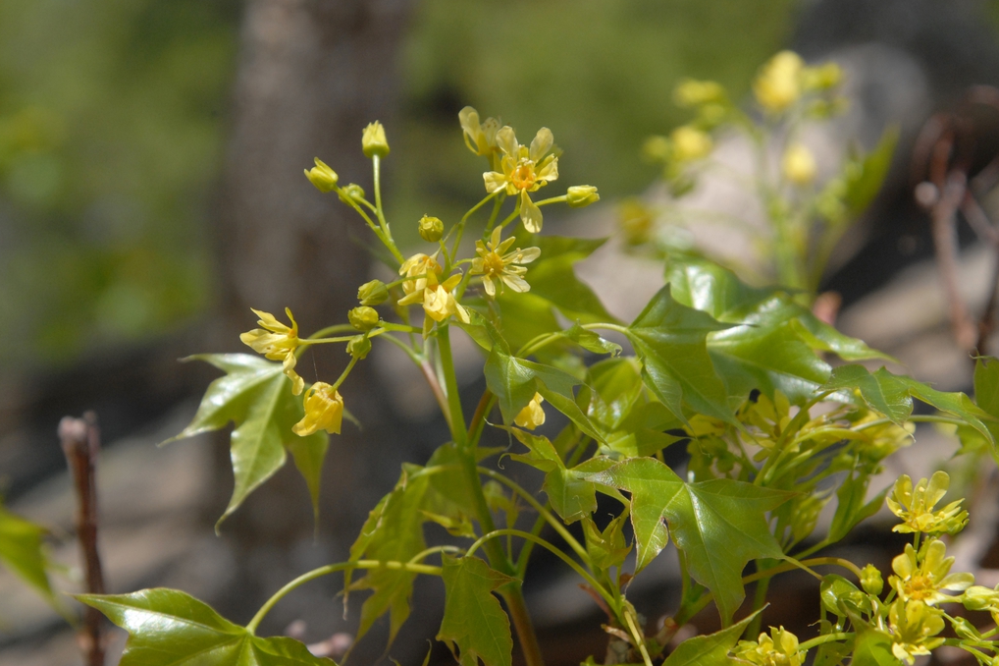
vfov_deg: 9.9
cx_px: 498
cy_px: 332
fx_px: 3856
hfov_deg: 14.8
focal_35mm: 139
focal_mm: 92
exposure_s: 1/350
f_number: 10
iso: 400
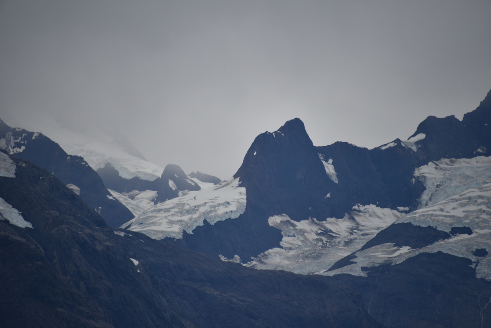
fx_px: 4092
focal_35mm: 300
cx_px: 246
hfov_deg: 6.9
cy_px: 164
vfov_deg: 4.6
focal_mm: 300
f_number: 5.6
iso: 160
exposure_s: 1/640
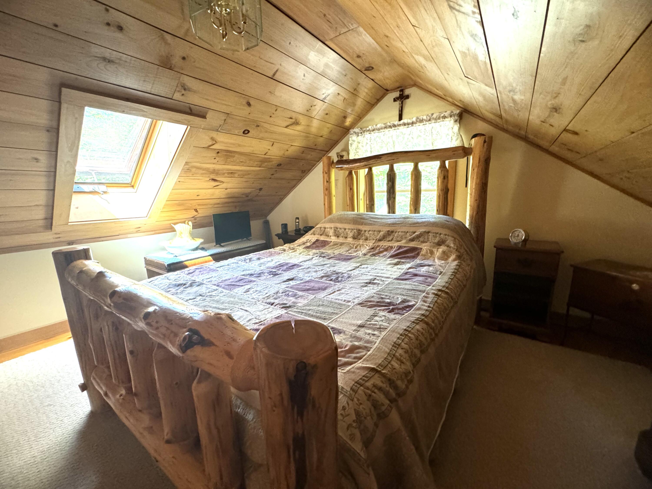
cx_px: 326
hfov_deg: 102.1
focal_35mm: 14
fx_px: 264
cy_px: 244
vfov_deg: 85.7
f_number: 2.2
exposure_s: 1/60
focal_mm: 2.22
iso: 500
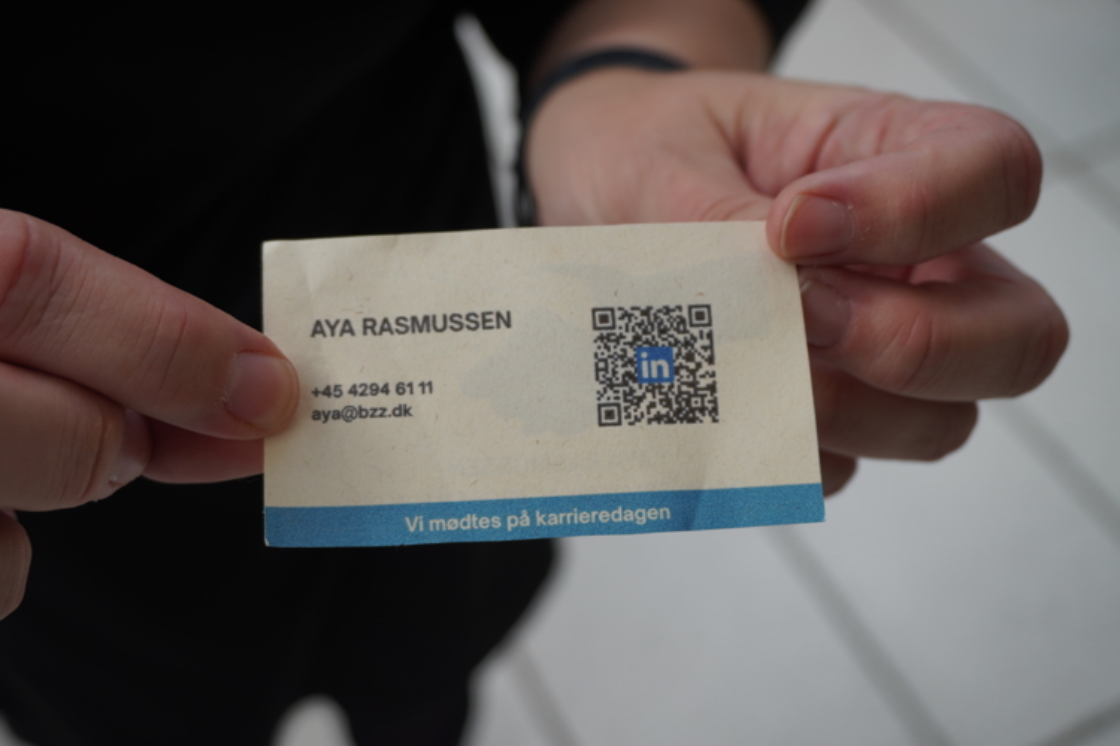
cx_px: 560
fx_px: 1260
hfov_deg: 47.9
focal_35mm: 40
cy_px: 373
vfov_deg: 33.0
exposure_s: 1/60
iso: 100
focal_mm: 27
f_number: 4.5
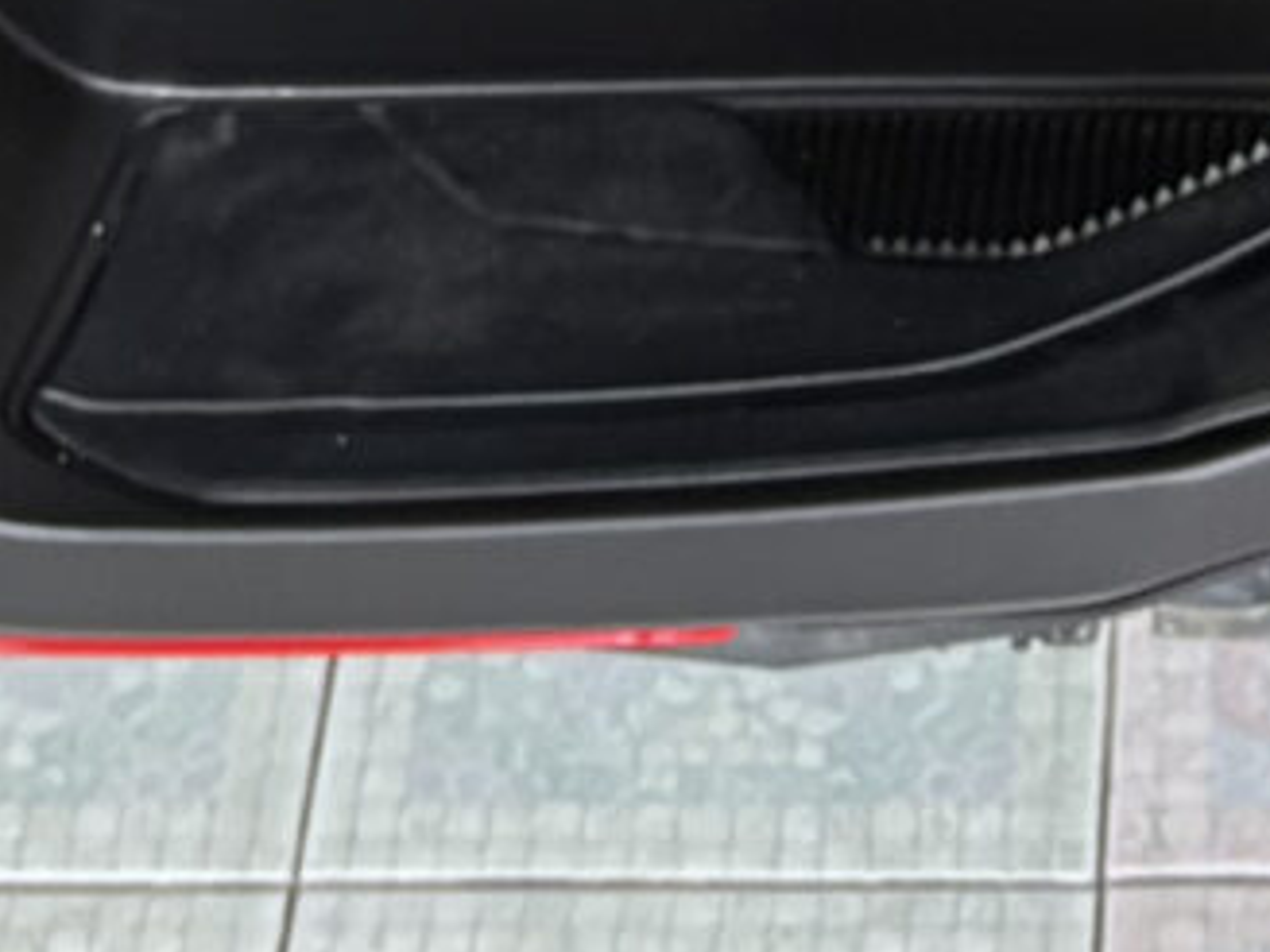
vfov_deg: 6.8
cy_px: -1575
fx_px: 7448
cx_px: 1483
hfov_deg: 9.6
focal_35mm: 203
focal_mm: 5.96
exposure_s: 1/60
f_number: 1.6
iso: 250
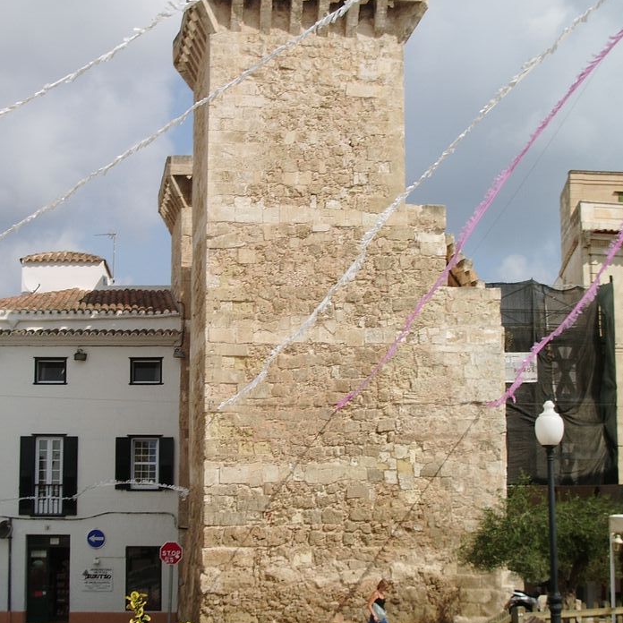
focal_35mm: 65
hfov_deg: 26.5
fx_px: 1324
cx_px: 314
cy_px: 327
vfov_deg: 26.5
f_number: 5
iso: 50
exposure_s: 1/500
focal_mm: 8.2
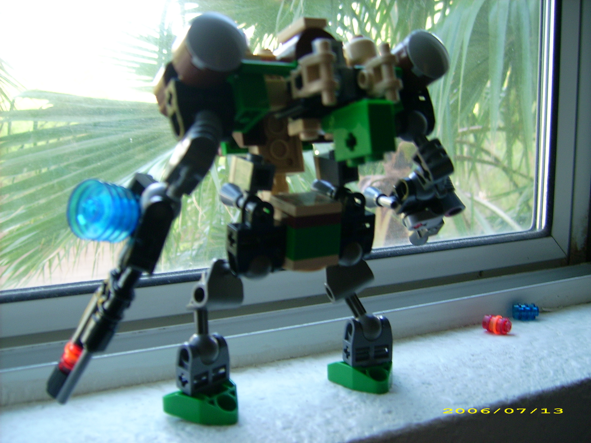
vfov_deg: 40.7
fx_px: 598
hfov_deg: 52.6
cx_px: 296
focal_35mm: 35
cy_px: 222
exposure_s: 1/18
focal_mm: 5.95
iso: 50
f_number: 2.8
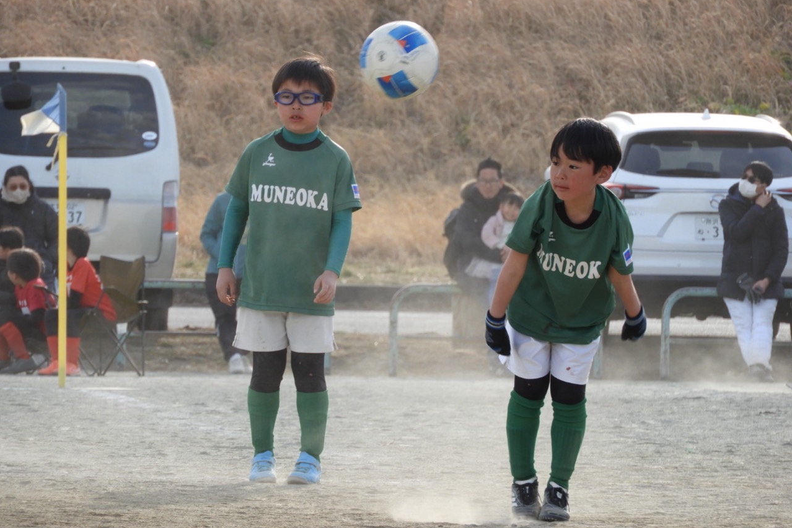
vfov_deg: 2.6
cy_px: 231
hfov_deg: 4.0
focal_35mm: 521
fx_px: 11461
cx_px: 396
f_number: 5.6
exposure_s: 1/250
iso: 140
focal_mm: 89.6
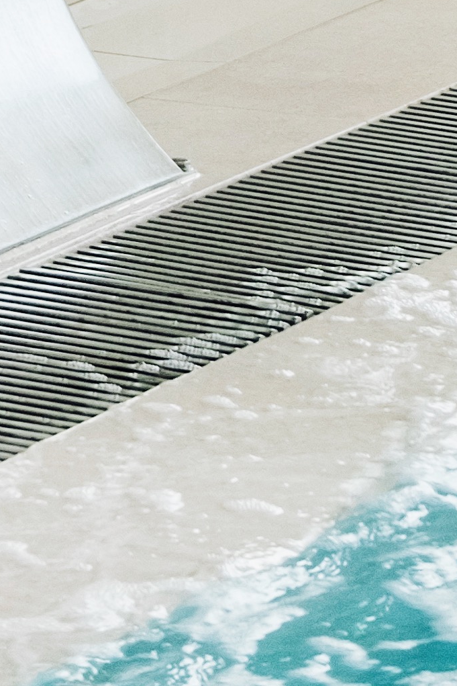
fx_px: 7633
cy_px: -101
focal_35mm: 401
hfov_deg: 3.4
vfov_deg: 5.1
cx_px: 95
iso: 250
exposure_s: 1/60
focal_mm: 35.3
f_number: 6.4
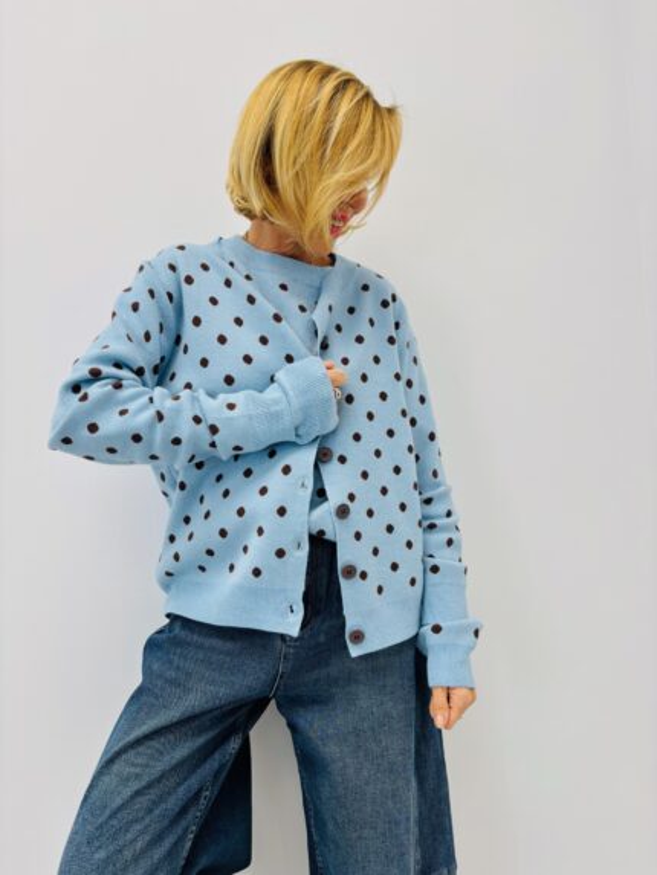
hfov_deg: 53.1
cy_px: 438
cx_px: 328
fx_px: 658
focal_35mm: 26
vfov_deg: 67.3
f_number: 1.6
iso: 40
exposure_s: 1/149
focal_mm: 5.96
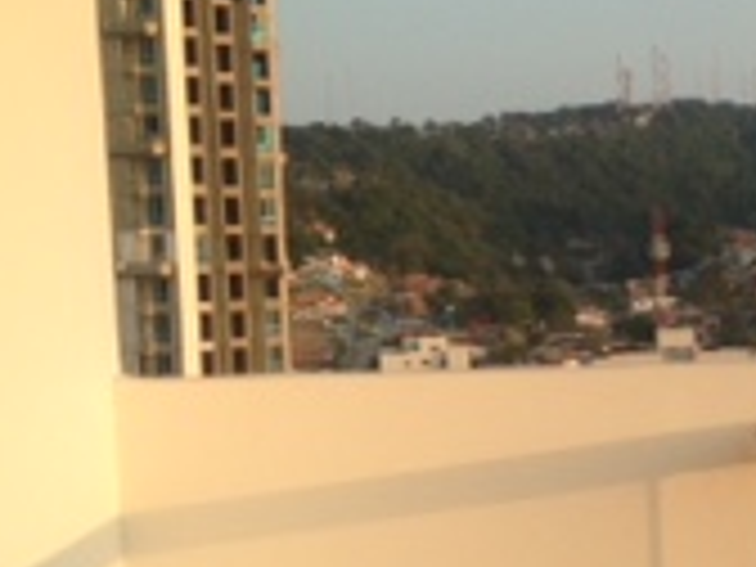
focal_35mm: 126
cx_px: 711
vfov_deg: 11.7
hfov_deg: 15.4
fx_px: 2752
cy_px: 513
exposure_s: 1/623
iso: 50
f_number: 2.4
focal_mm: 4.12
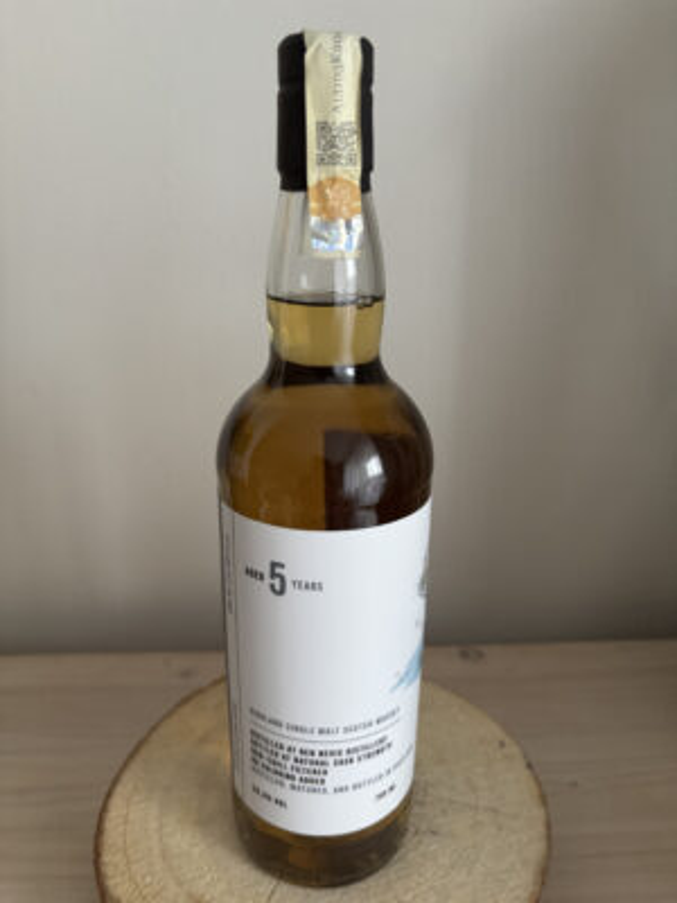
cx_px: 338
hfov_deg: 53.1
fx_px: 678
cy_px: 452
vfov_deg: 67.3
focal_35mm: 26
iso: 500
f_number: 1.6
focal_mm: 5.96
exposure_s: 1/58
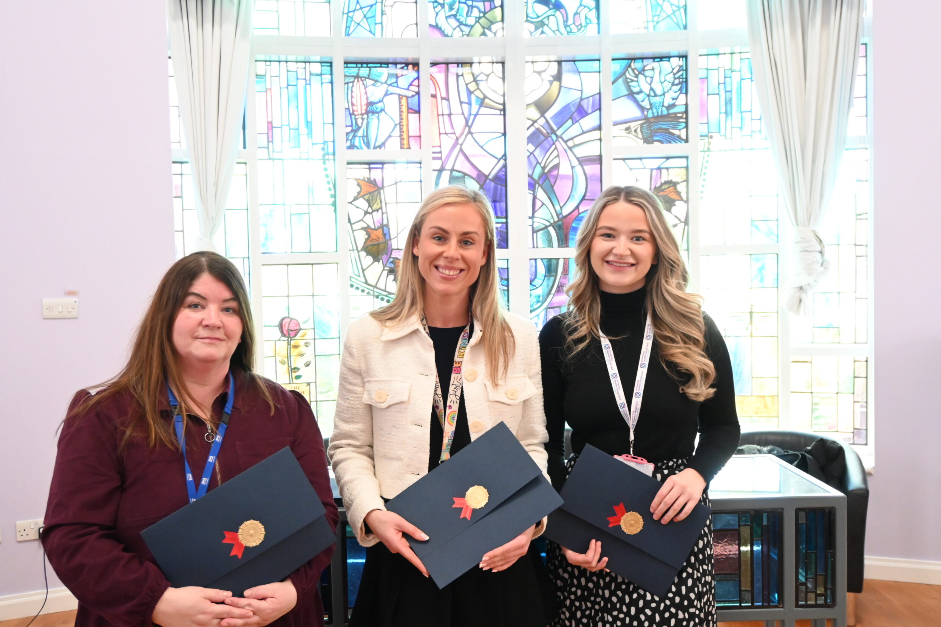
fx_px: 967
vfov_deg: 35.9
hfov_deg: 51.9
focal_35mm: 37
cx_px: 475
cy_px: 318
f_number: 4.2
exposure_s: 1/100
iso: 3200
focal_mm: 24
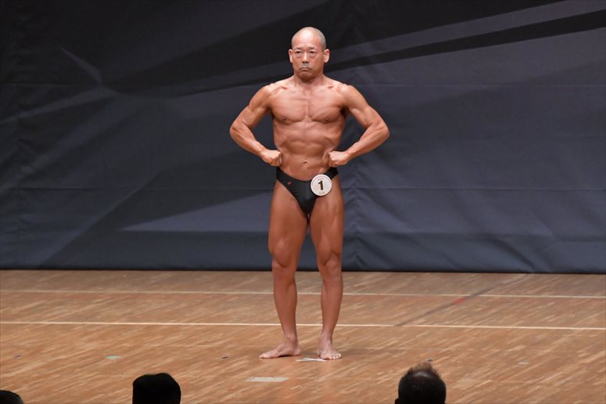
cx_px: 303
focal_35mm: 300
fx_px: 5048
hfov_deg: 6.9
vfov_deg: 4.6
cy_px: 202
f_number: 5.6
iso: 6400
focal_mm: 200
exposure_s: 1/400
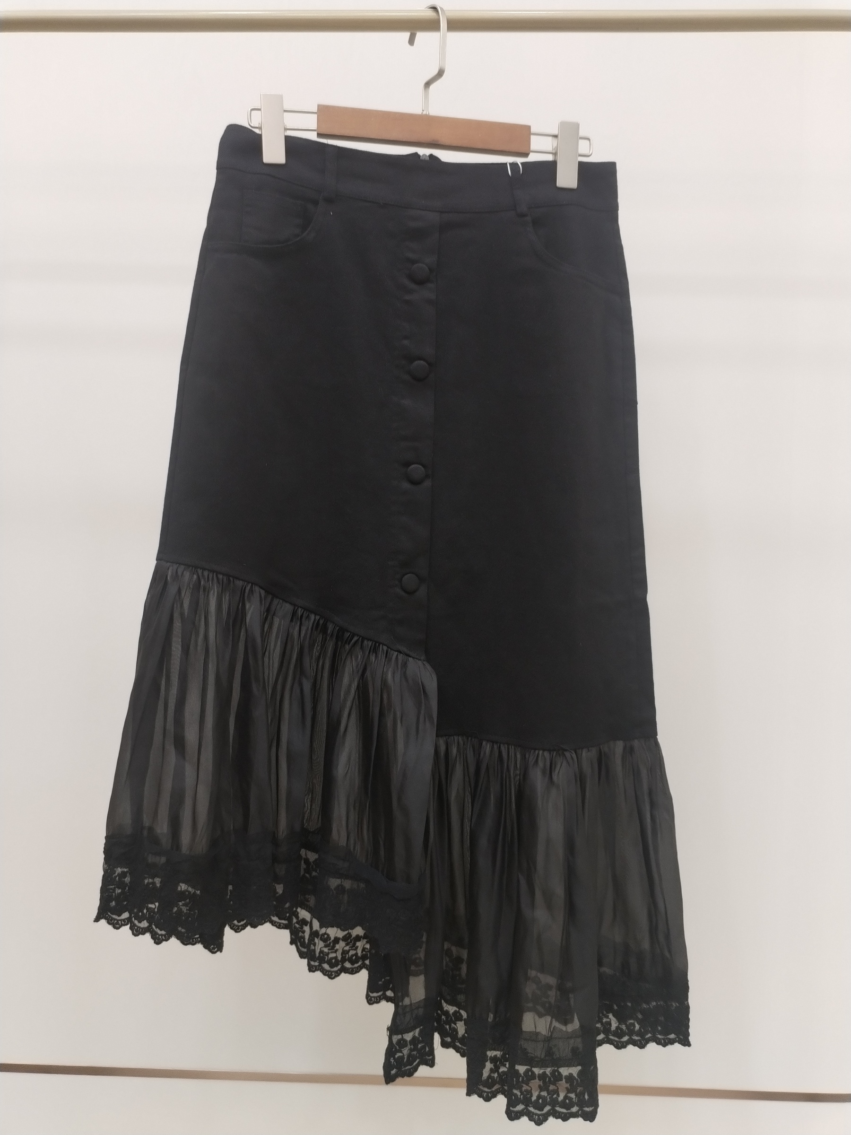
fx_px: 951
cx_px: 426
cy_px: 568
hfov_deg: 48.2
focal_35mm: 29
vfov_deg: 61.7
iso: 235
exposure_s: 1/60
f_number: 1.8
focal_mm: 4.75
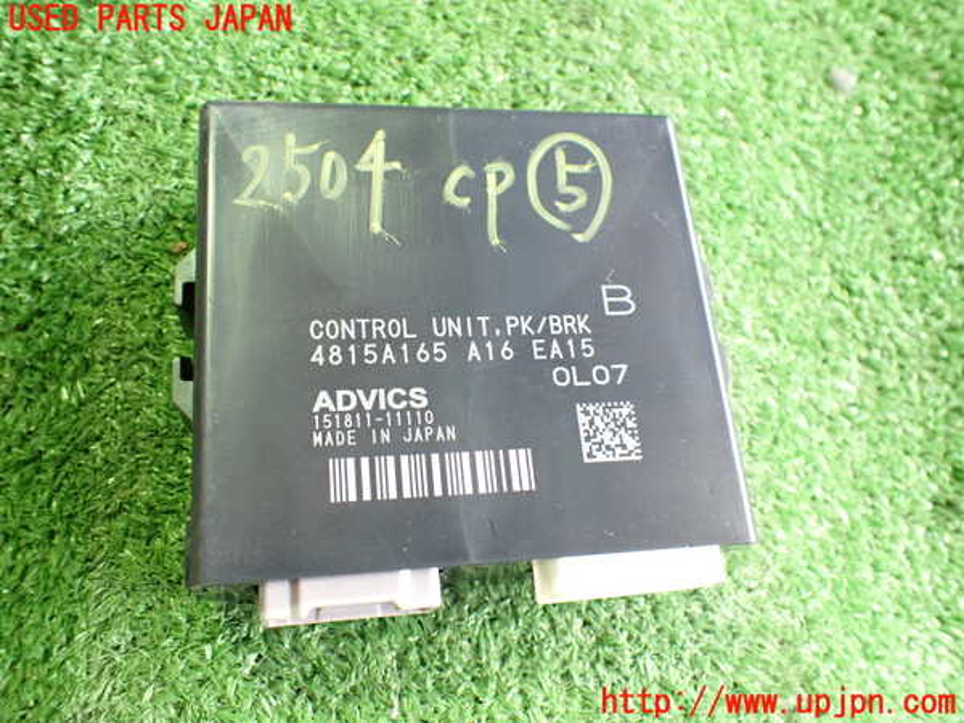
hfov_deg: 60.0
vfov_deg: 46.8
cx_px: 482
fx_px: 835
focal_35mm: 30
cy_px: 362
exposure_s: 1/50
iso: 800
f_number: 2.3
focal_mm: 5.4
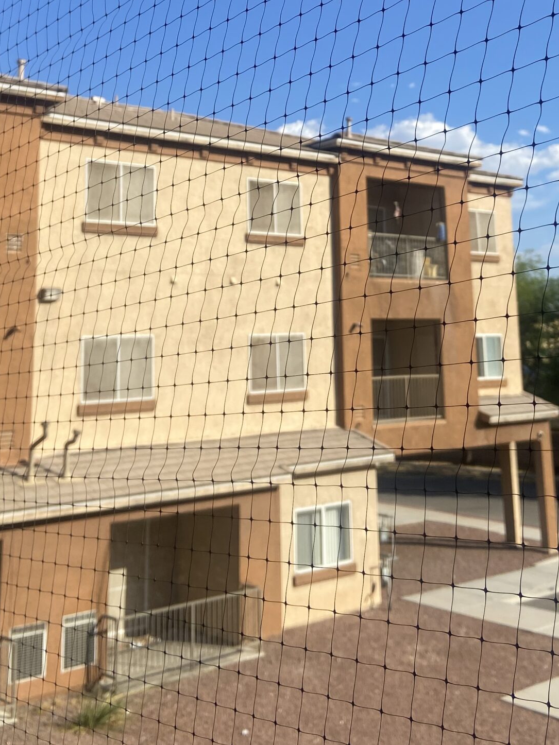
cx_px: 328
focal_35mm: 46
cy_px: 189
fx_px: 991
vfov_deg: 40.1
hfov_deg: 31.4
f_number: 1.8
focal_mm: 4.25
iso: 32
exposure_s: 1/3205
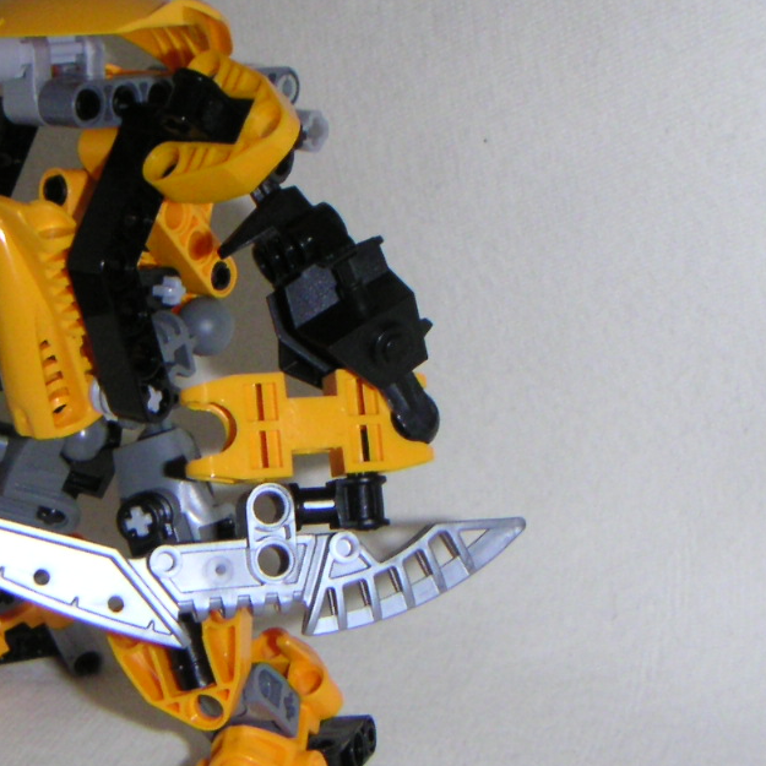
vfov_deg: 25.7
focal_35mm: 67
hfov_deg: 25.1
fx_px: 1677
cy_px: 429
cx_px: 113
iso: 200
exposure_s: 1/45
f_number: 6.7
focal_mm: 4.8
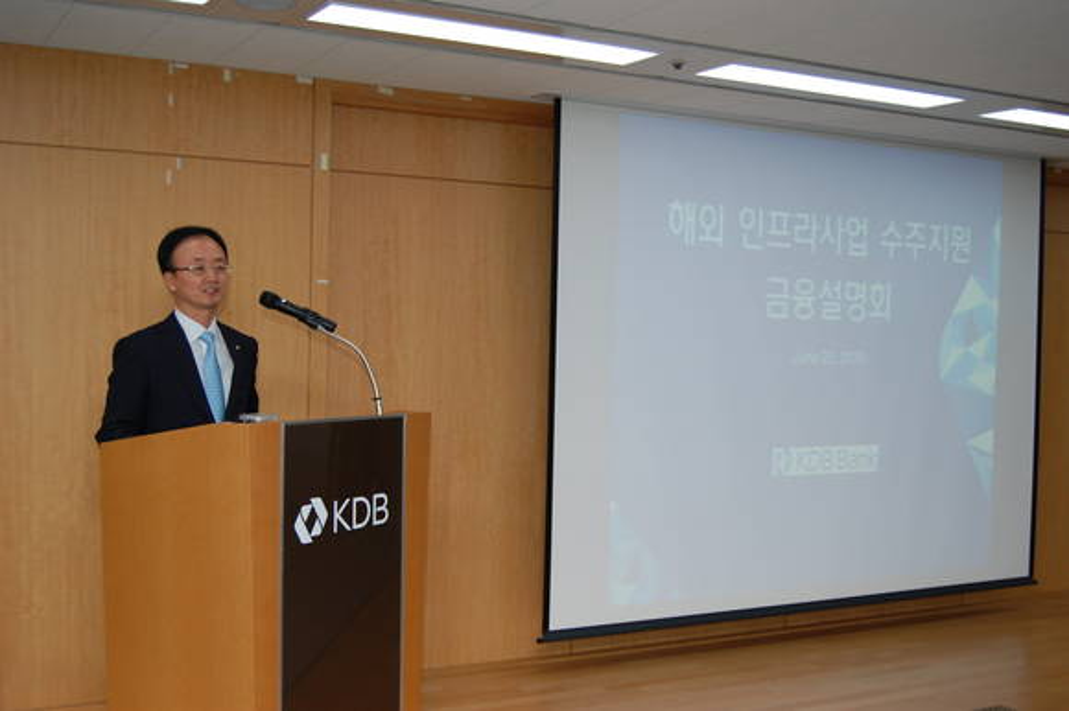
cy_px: 356
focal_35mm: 42
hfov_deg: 46.4
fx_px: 1246
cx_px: 534
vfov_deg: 31.9
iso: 400
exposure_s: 1/60
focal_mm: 28
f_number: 4.5
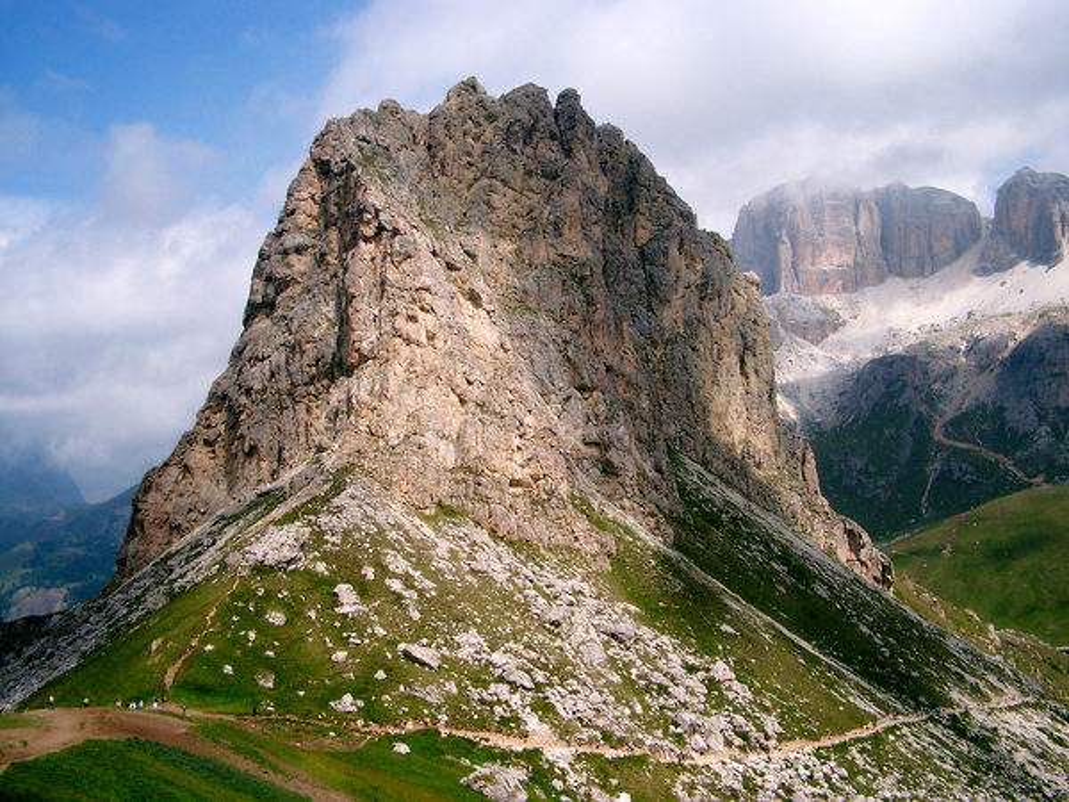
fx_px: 1143
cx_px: 534
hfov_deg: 50.1
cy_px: 401
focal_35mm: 37
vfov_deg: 38.7
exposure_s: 1/1250
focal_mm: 7.6
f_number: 5
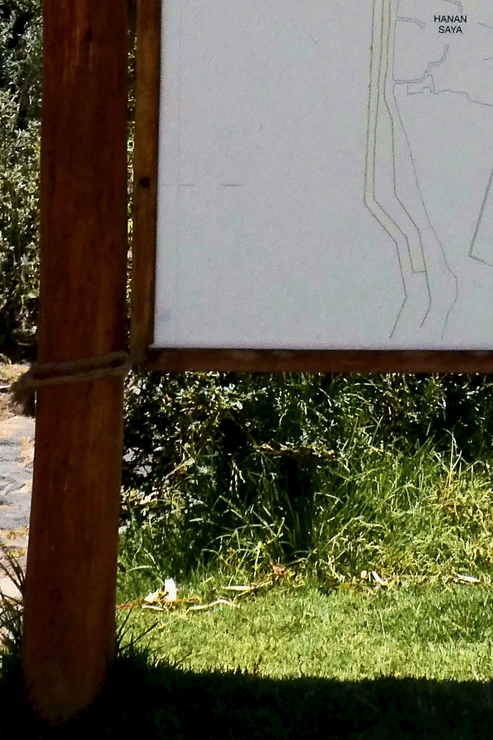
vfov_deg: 11.8
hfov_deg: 7.9
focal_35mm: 171
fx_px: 3511
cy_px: -151
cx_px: 773
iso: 80
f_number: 3.9
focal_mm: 7.8
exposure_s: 1/2500
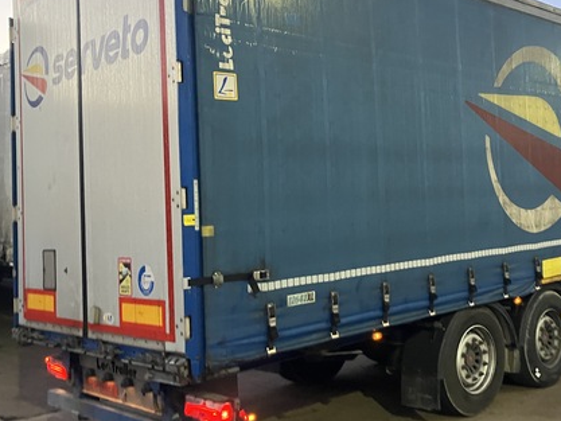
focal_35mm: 43
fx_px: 697
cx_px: 373
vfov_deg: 33.5
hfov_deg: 43.2
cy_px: 165
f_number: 1.8
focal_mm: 3.99
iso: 250
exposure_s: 1/33
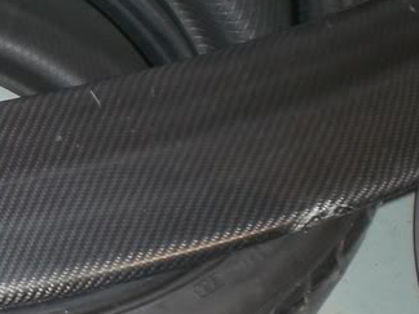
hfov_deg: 15.4
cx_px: -178
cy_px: 116
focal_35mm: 120
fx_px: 1453
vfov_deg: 12.3
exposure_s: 1/60
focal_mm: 6.3
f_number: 3.1
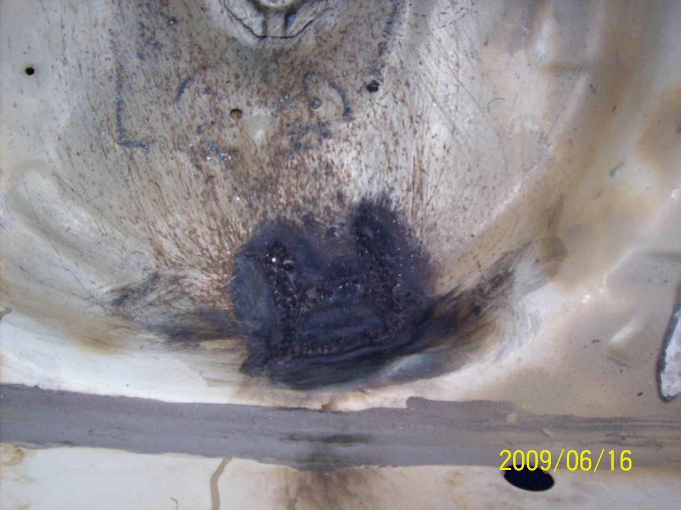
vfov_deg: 39.6
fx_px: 708
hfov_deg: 51.4
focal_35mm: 36
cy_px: 255
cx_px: 340
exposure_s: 1/64
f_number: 2.7
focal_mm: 6
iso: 200
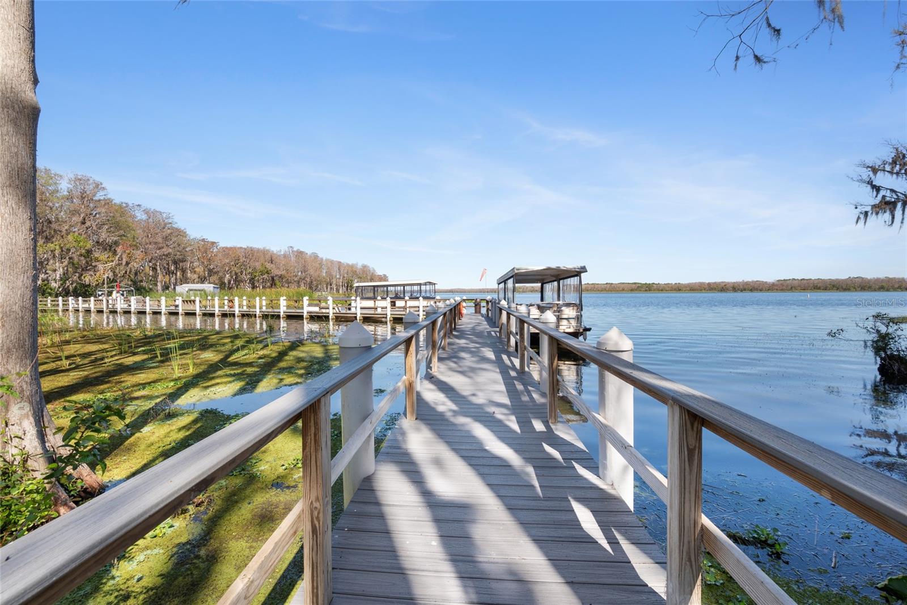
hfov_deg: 104.2
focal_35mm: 14
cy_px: 302
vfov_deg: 81.2
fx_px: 353
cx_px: 454
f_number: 9
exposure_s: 1/60
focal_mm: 14
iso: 250
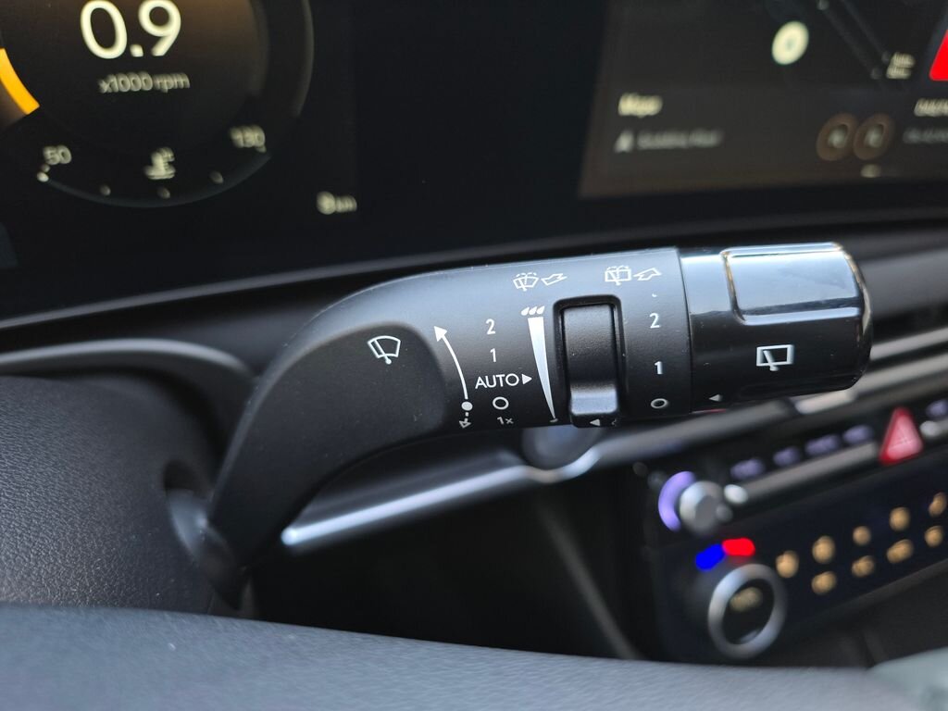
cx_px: 474
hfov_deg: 73.9
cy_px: 356
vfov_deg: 58.9
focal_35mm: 23
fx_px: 630
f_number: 1.7
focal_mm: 6.3
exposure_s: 1/100
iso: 320
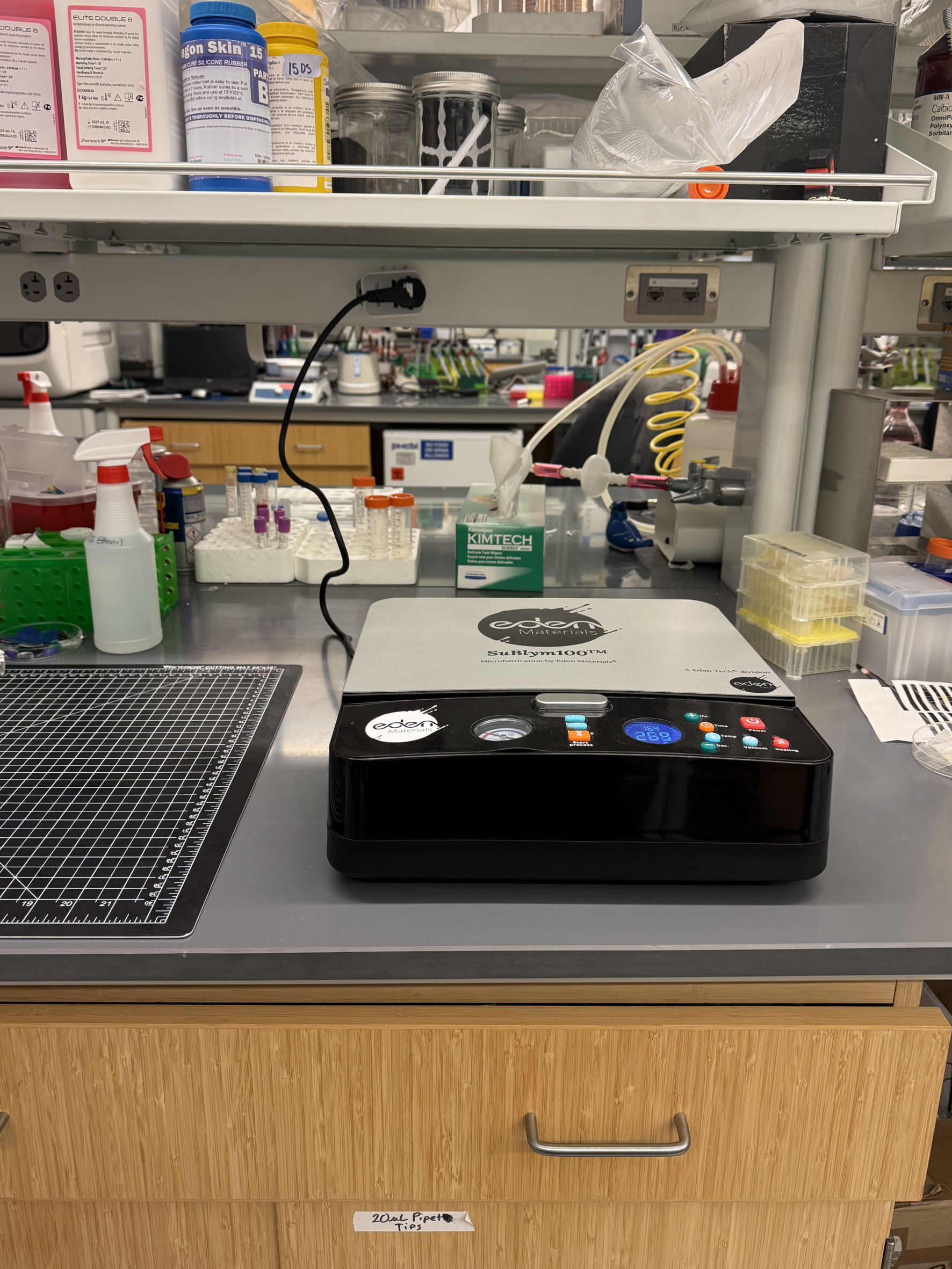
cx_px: 477
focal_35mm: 26
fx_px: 953
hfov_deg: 53.1
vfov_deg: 67.2
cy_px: 591
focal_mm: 6.76
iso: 200
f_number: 1.78
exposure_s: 1/120
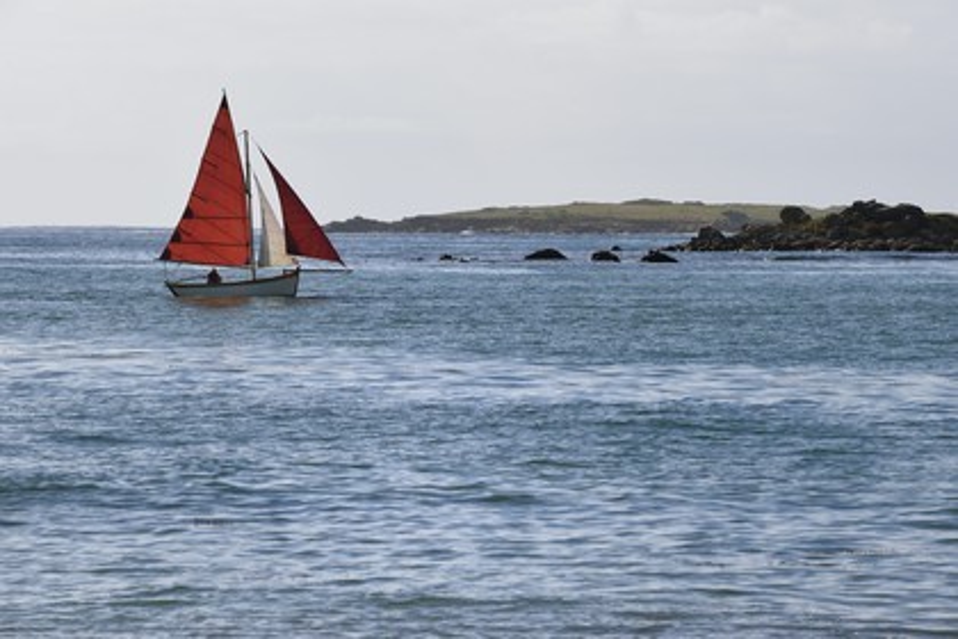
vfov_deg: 6.9
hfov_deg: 10.3
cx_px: 479
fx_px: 5322
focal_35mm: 200
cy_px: 320
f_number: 13
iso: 200
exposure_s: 1/500
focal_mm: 200
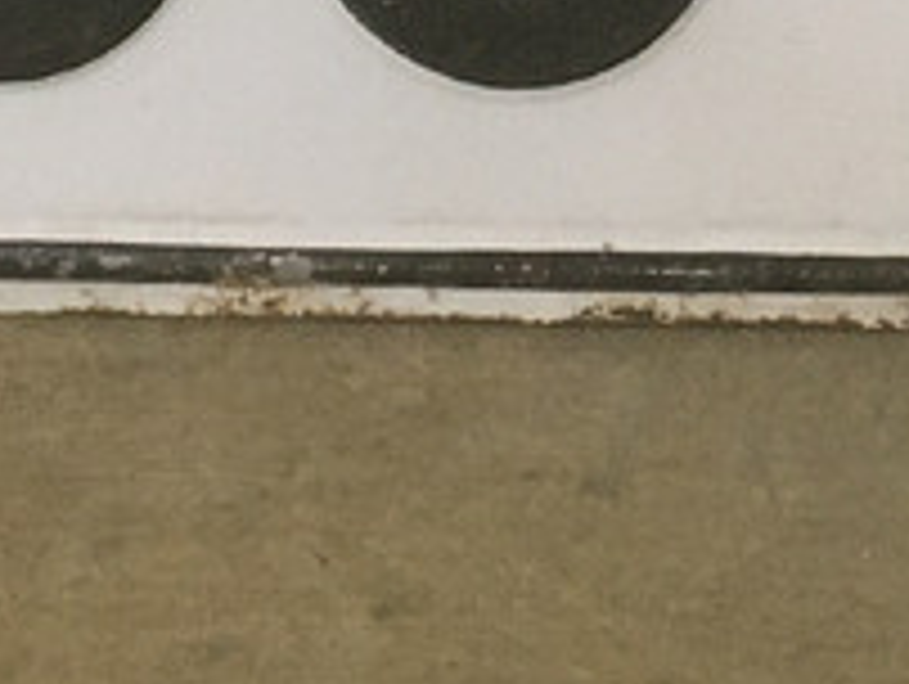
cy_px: -522
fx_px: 4022
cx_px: 700
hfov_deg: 12.8
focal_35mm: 153
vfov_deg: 9.3
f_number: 2.2
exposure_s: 1/33
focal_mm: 4.15
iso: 200
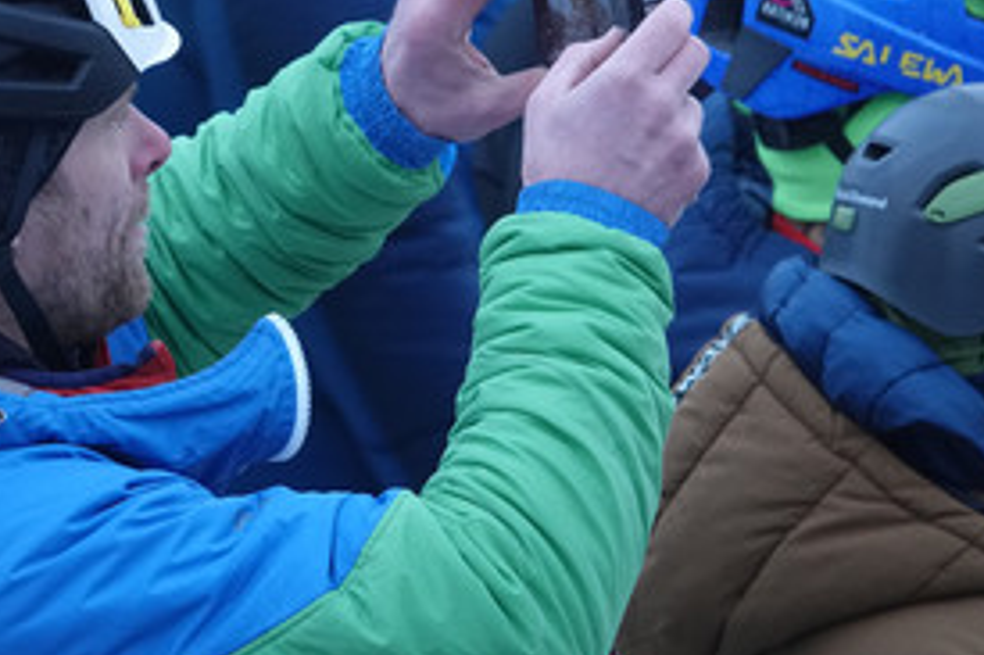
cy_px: 157
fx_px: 19995
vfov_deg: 1.9
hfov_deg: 2.8
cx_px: 261
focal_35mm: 732
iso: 1600
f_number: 4
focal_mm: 163.85
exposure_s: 1/400
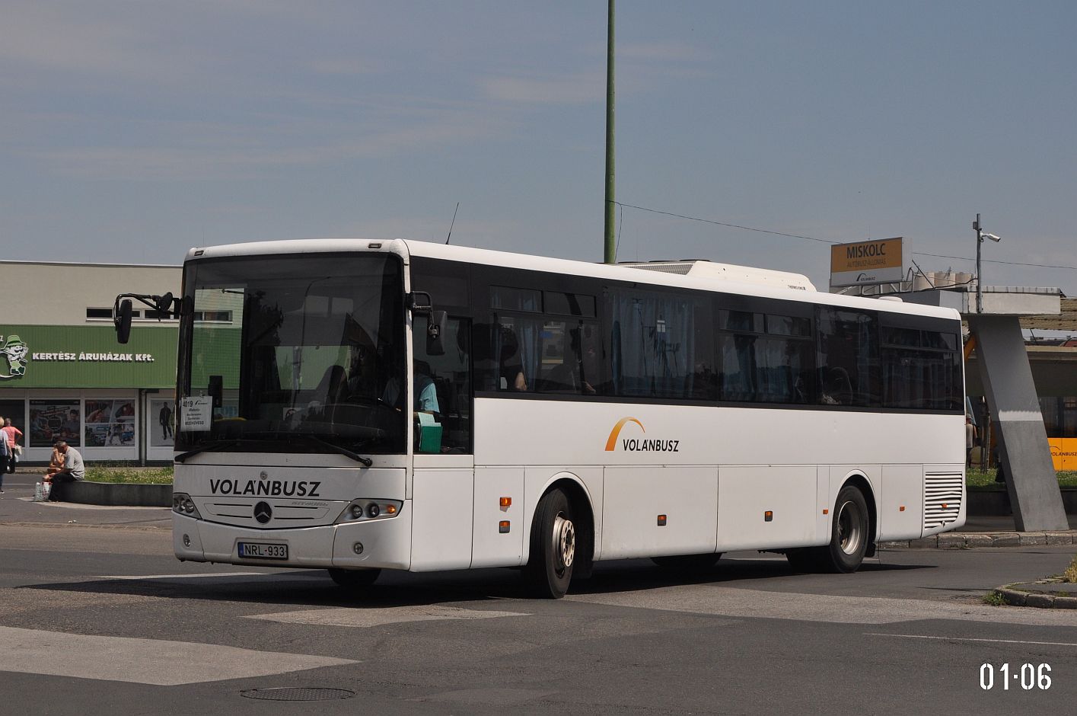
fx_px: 2331
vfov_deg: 17.5
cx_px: 538
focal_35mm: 78
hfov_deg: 26.0
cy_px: 358
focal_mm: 52
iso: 400
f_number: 8
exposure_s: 1/2000
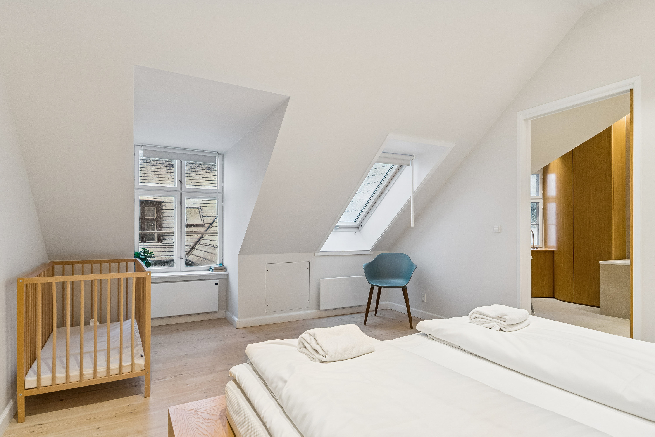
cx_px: 328
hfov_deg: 85.4
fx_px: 355
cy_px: 218
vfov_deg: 63.2
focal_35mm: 20
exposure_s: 1/13
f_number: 6.3
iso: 400
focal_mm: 13
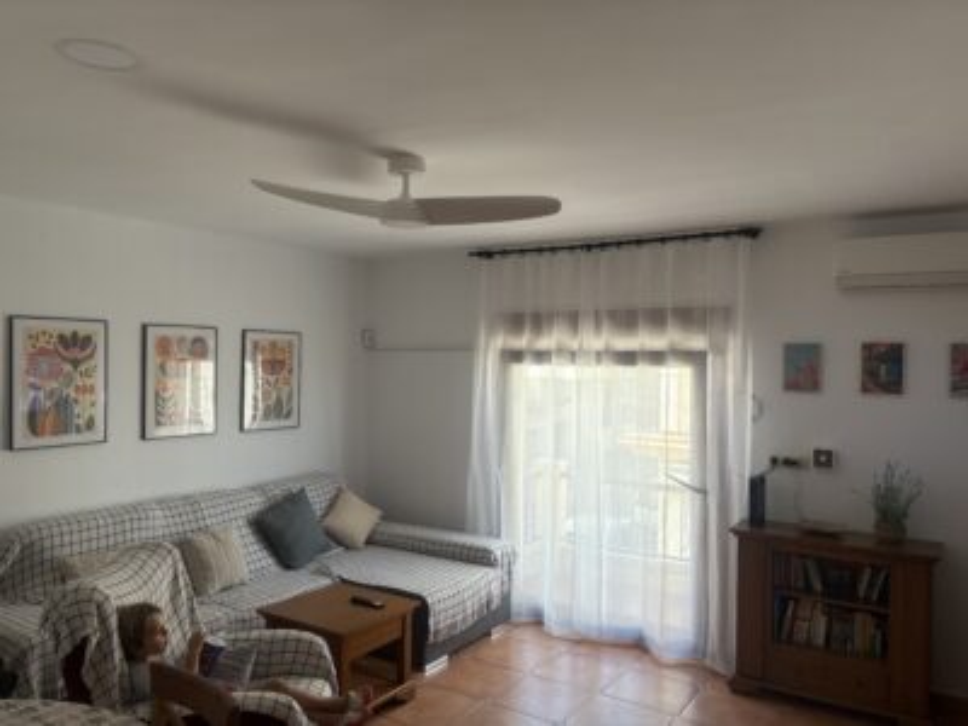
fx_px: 727
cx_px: 484
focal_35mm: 26
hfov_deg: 67.3
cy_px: 363
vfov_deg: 53.1
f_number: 1.6
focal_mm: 5.96
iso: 125
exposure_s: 1/209
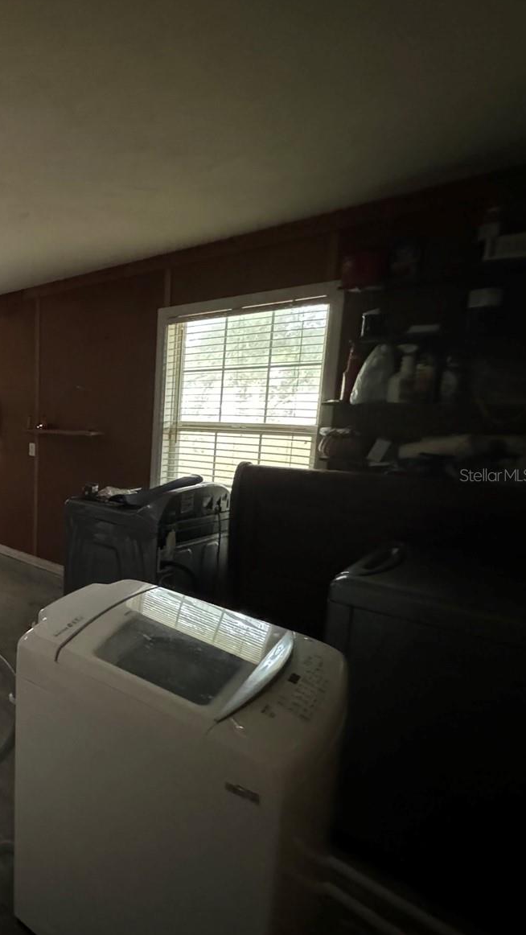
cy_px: 475
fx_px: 520
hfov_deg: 38.9
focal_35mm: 21
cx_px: -108
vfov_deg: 83.8
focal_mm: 2.22
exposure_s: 1/40
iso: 1600
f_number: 2.2
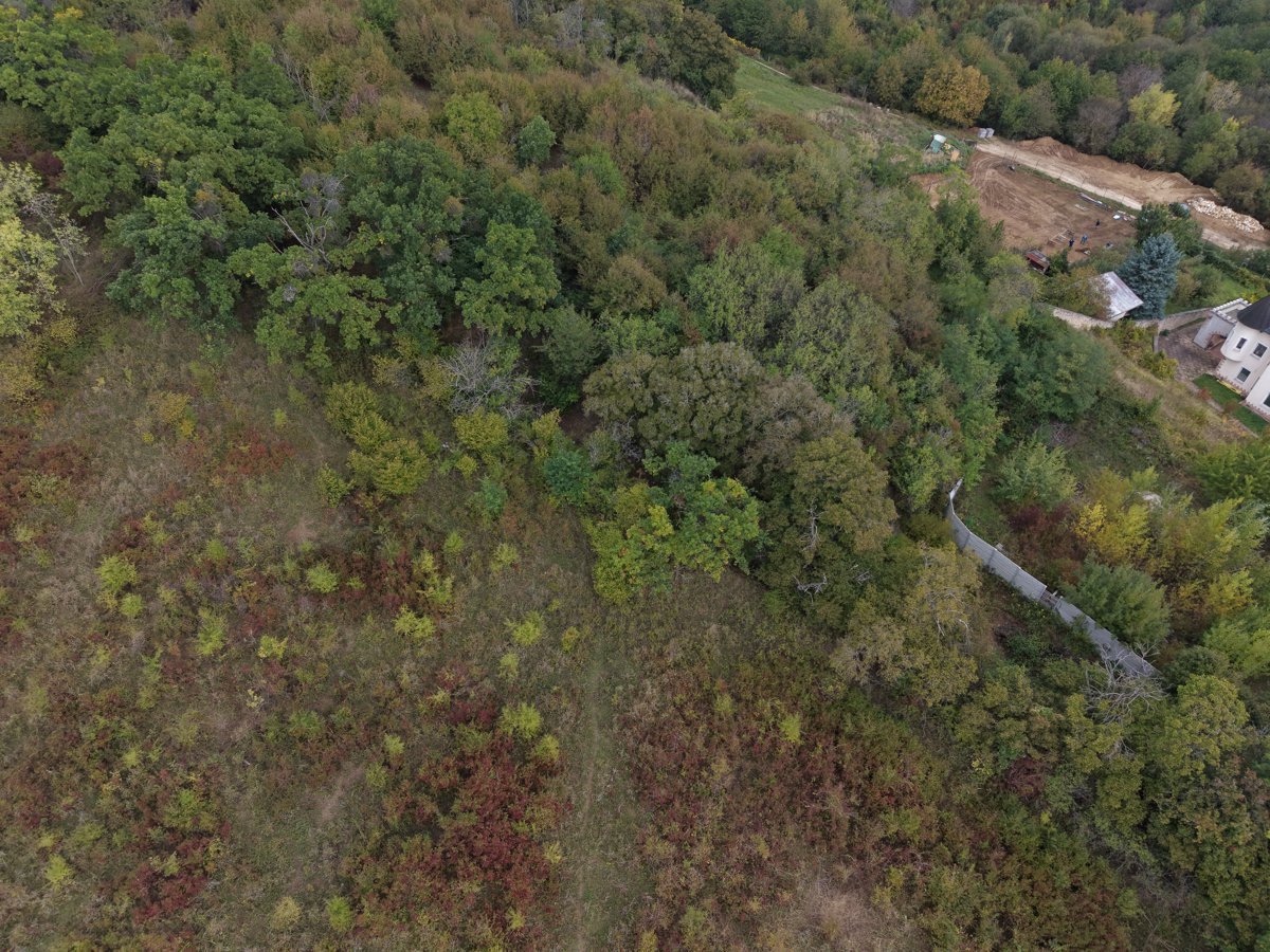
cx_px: 635
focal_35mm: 24
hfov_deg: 71.6
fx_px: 881
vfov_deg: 56.8
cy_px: 476
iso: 100
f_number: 1.8
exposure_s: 1/640
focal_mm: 8.67
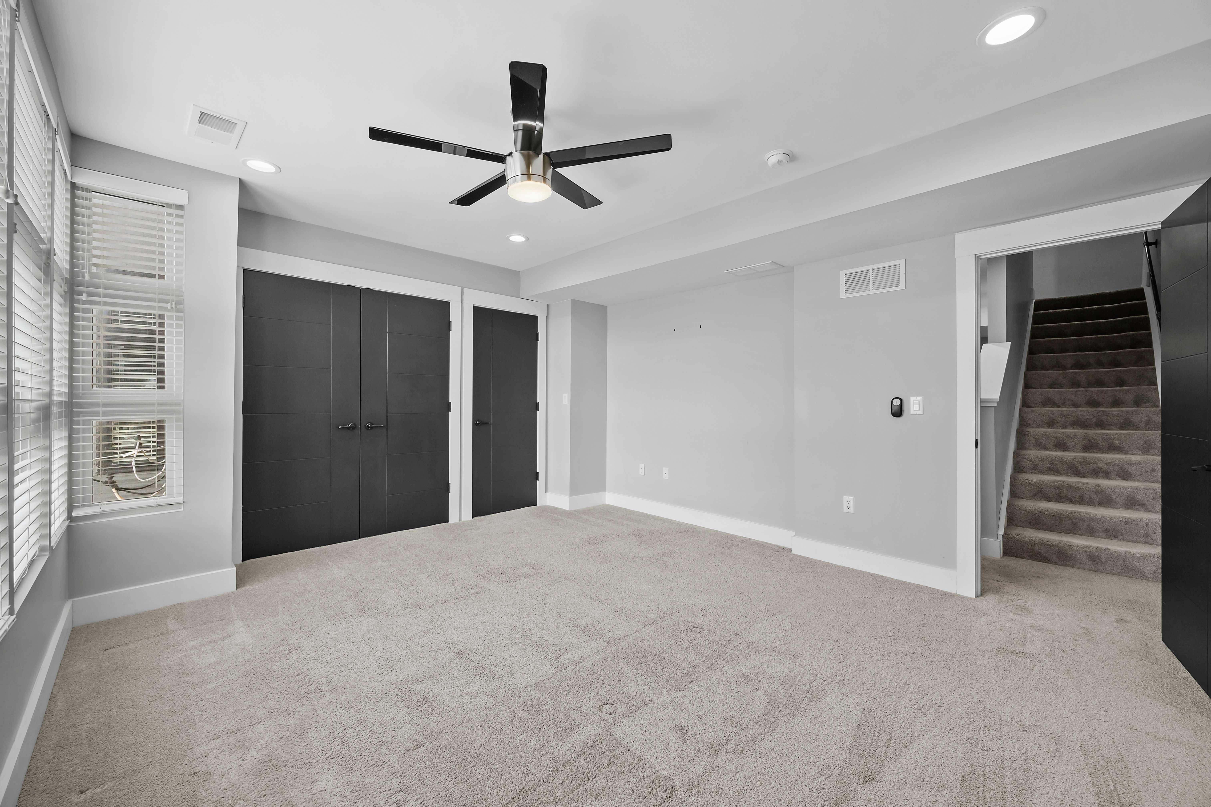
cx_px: 606
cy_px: 404
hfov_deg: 104.3
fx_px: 471
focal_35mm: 14
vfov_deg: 81.2
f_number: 8
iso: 400
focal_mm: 14
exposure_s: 1/10
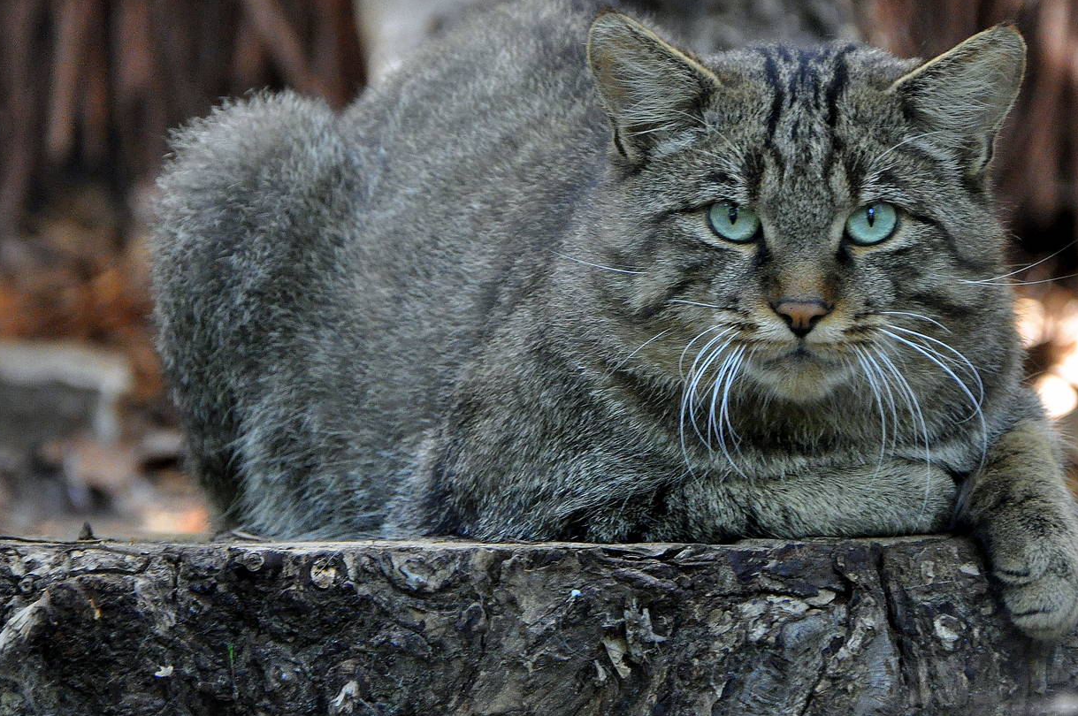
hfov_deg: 10.0
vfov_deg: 6.6
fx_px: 6181
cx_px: 657
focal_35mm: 207
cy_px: 297
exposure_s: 1/100
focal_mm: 105
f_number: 5.6
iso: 1600
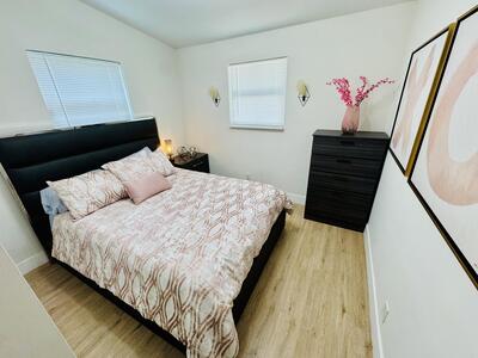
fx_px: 193
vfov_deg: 85.7
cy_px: 179
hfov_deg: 102.1
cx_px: 239
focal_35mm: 14
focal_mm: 2.22
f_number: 2.2
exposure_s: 1/120
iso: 160
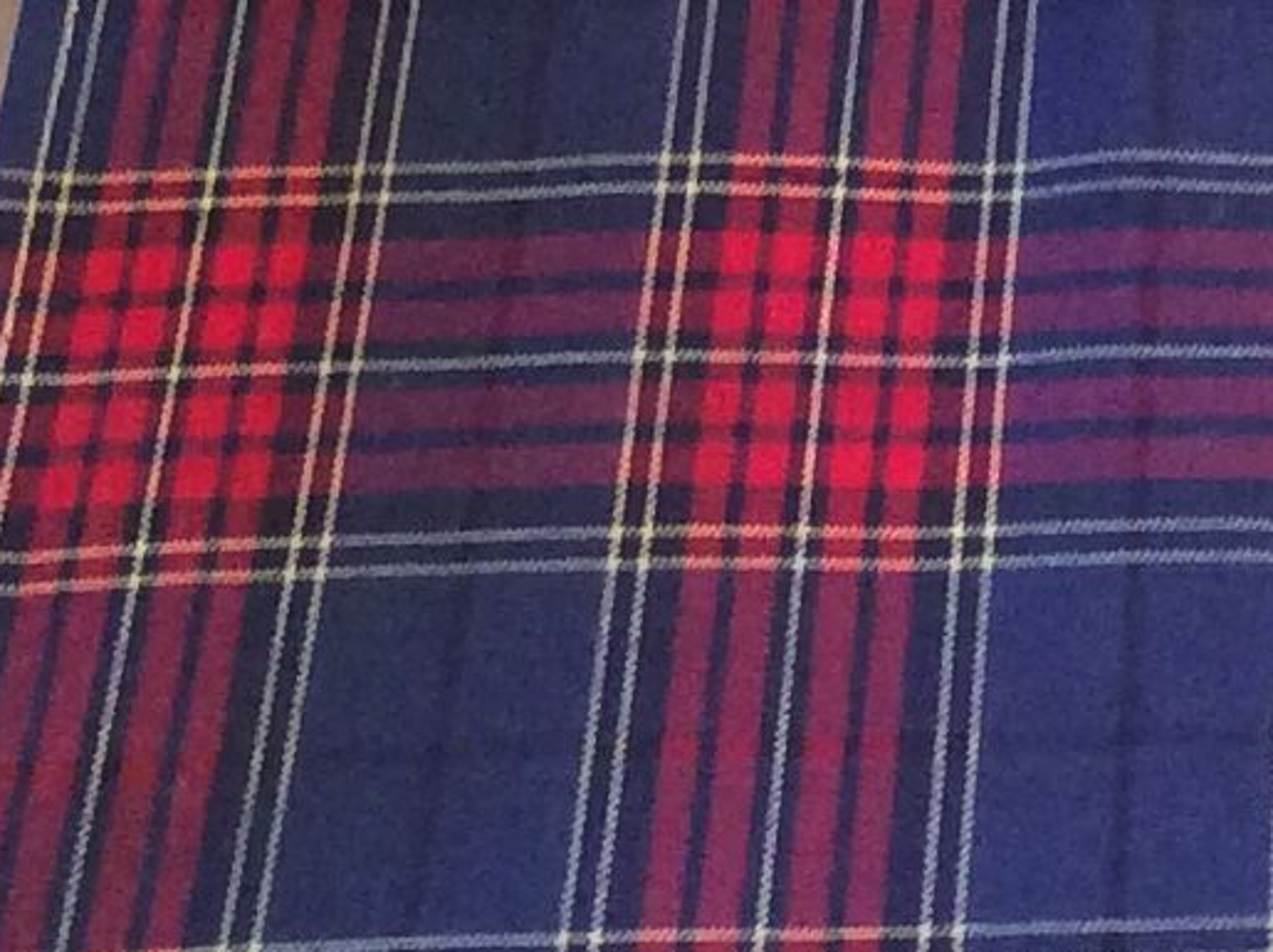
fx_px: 5914
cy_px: -653
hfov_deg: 12.1
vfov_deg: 8.9
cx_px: 1394
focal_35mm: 161
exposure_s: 1/25
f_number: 2.4
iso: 160
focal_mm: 3.3
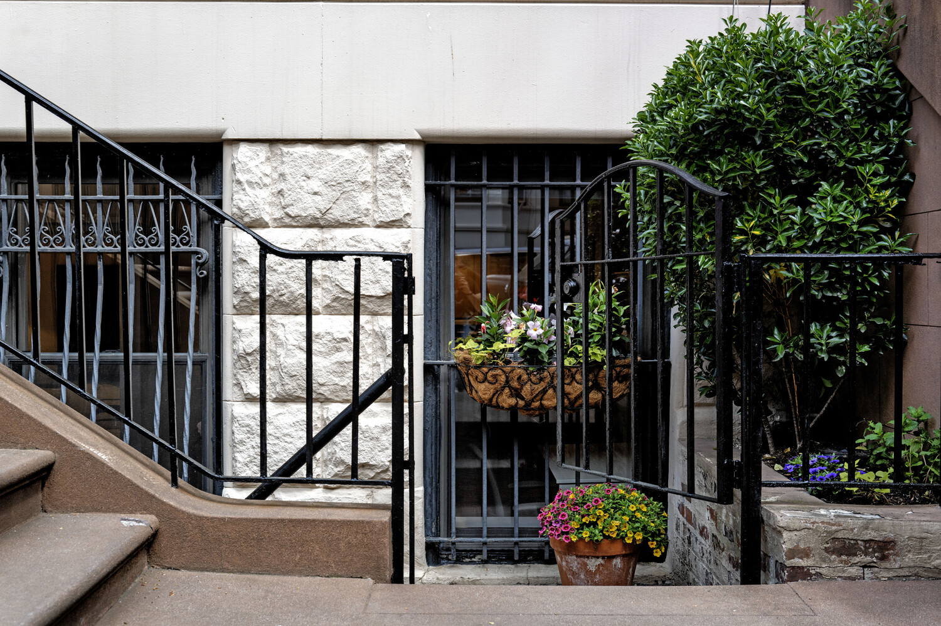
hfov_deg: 45.5
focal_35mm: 43
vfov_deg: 31.1
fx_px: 1123
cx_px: 470
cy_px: 313
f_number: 5.6
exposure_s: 1/250
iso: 400
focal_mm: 43
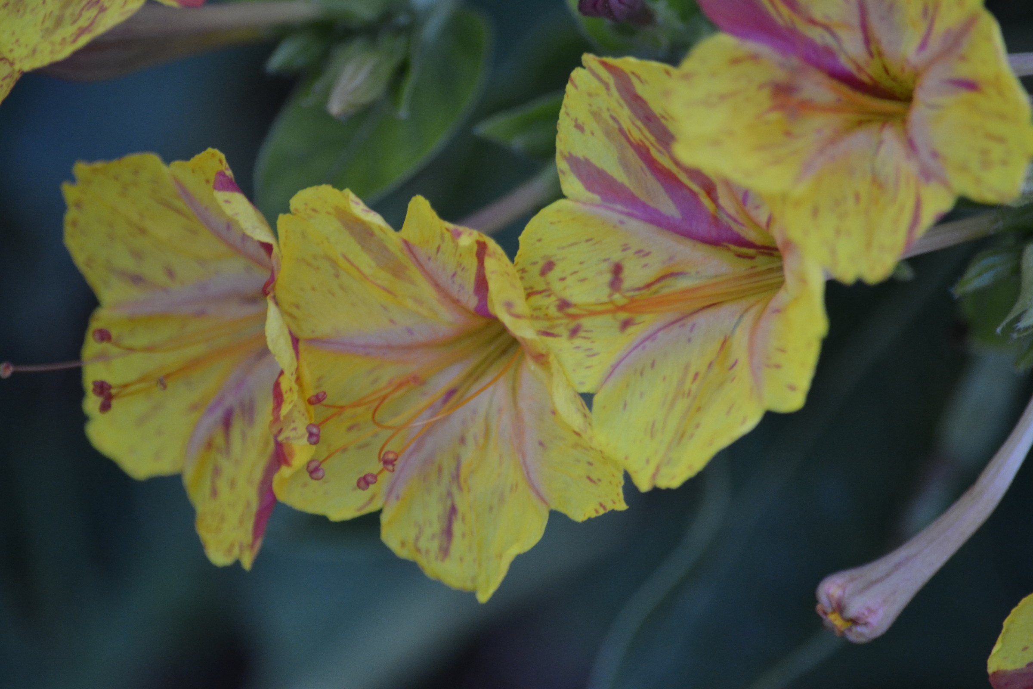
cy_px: 344
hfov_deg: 4.6
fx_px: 12911
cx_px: 516
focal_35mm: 450
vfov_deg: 3.1
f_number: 5.6
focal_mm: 300
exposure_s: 1/125
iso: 1600
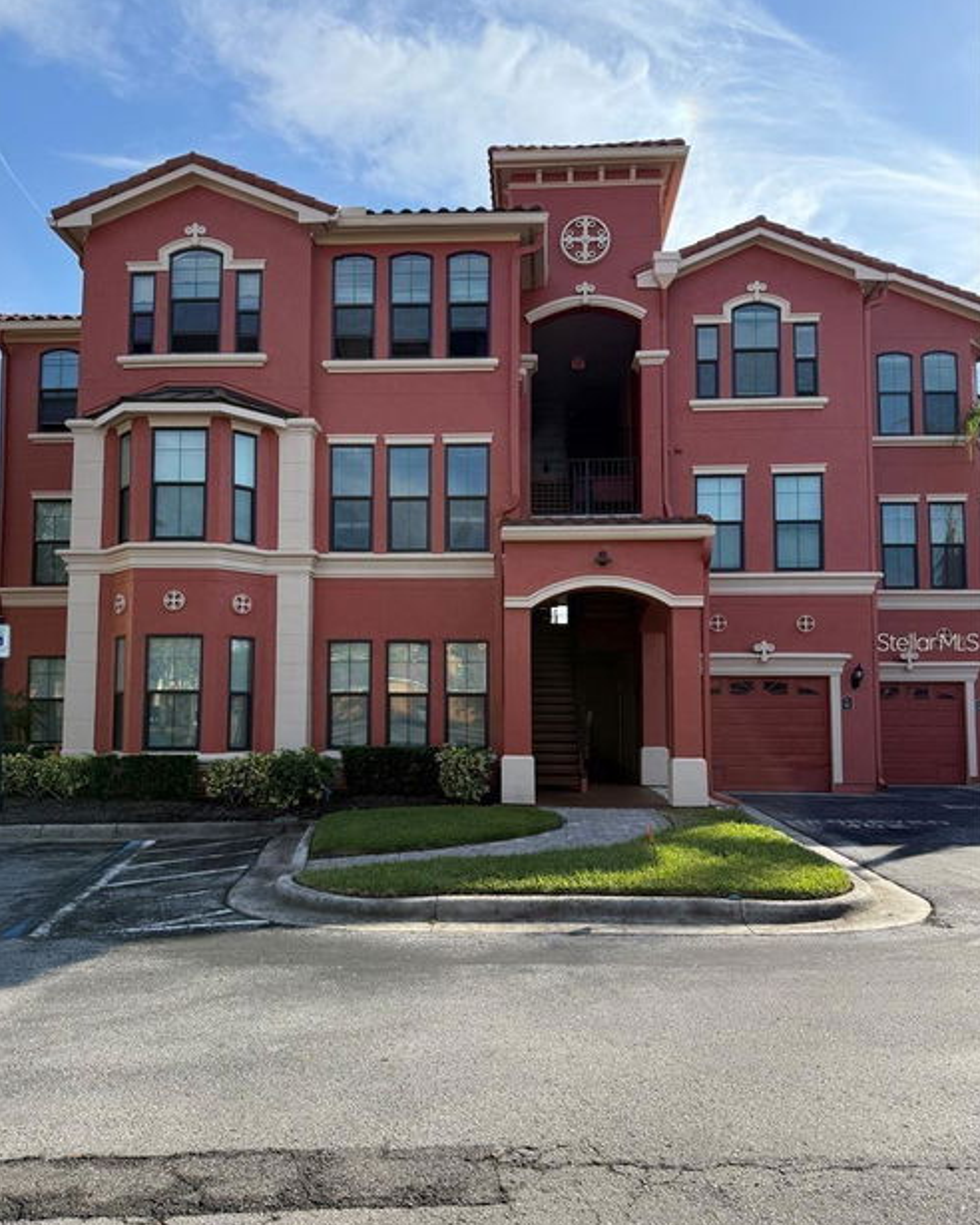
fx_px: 943
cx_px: 474
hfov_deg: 54.9
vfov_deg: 66.0
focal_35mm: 26
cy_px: 641
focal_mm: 6.76
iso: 100
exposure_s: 1/4673
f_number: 1.78
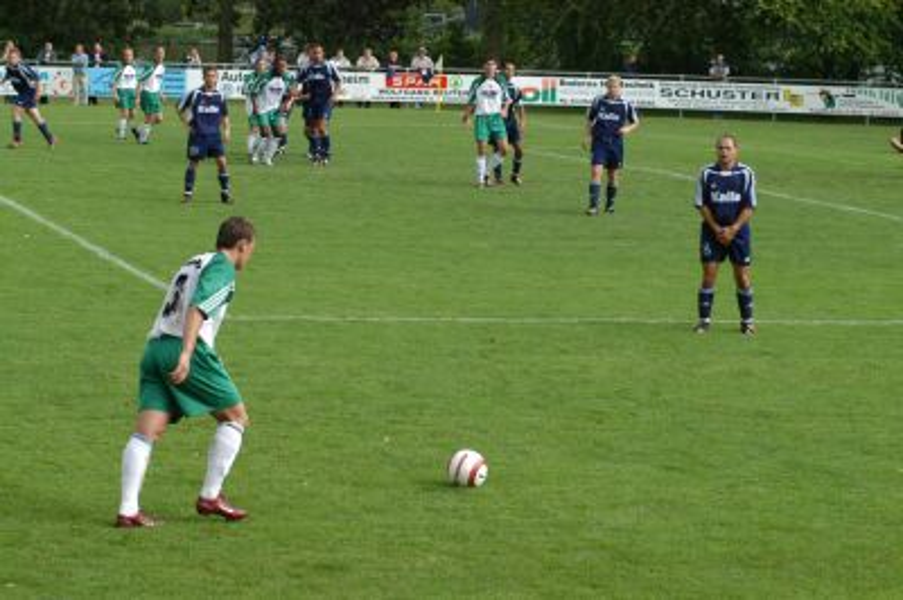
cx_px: 452
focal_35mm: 120
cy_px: 300
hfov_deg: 17.1
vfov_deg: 11.4
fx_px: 3007
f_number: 8
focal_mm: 80
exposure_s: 1/250
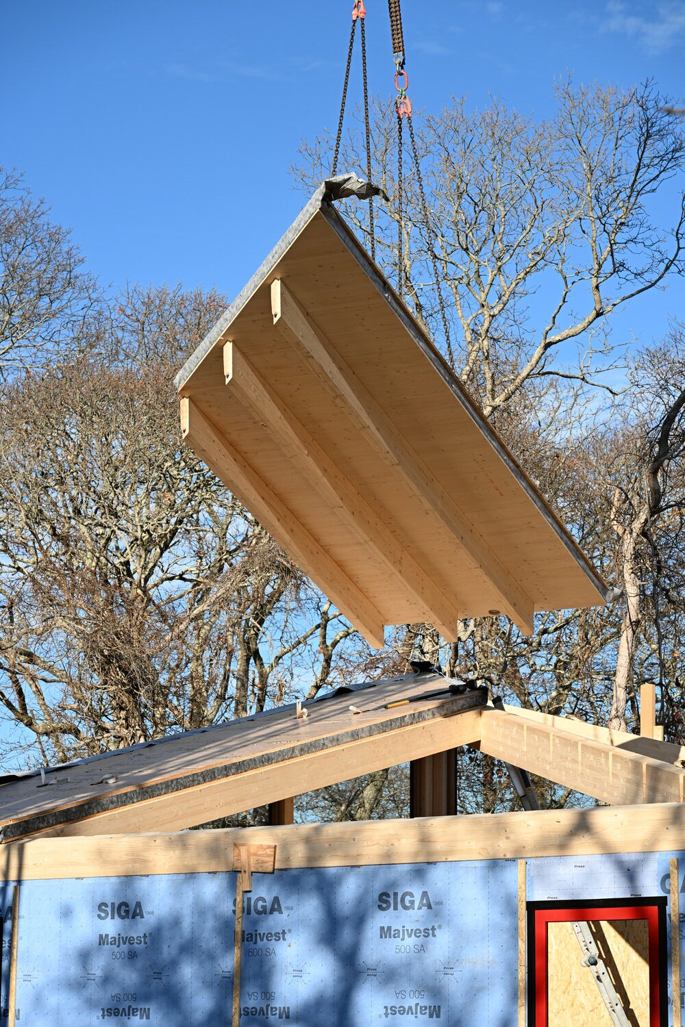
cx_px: 342
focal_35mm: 94
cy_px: 514
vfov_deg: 21.7
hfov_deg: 14.6
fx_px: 2683
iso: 100
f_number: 7.1
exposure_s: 1/320
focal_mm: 94
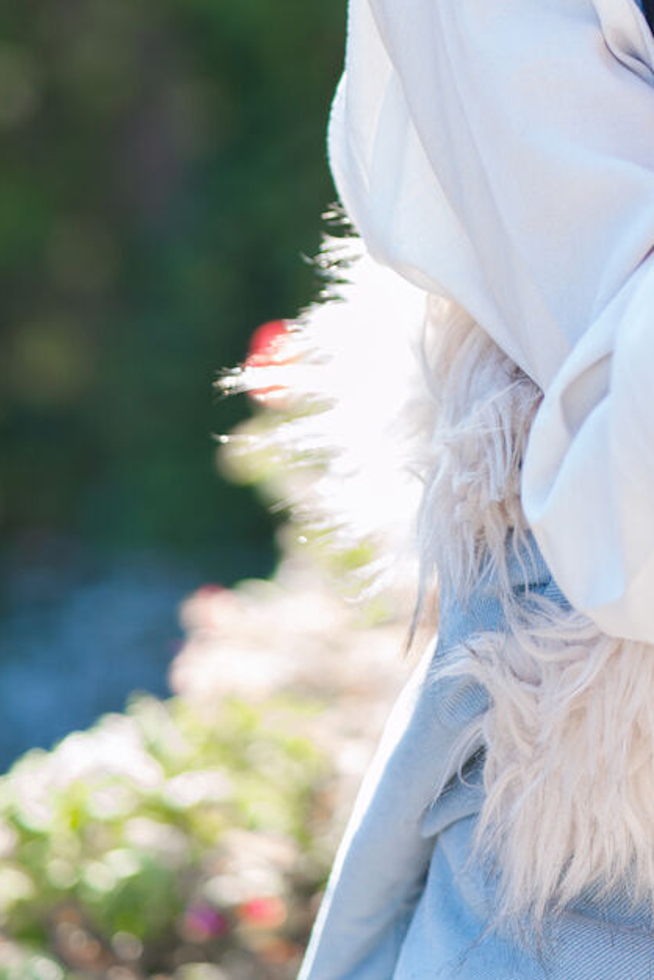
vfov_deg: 8.4
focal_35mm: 244
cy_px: -59
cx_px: 870
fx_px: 6648
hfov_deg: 5.6
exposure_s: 1/320
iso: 80
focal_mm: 85
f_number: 2
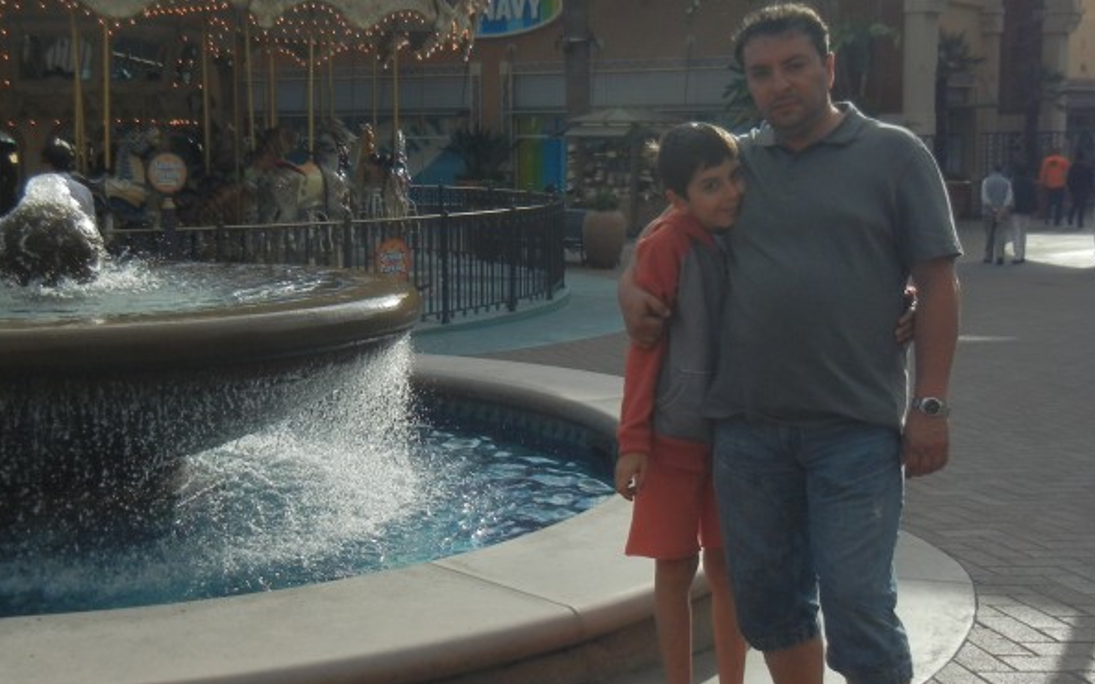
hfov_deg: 36.8
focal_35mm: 55
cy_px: 325
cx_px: 483
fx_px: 1641
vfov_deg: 23.6
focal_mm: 5.4
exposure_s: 1/479
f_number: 7
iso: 160
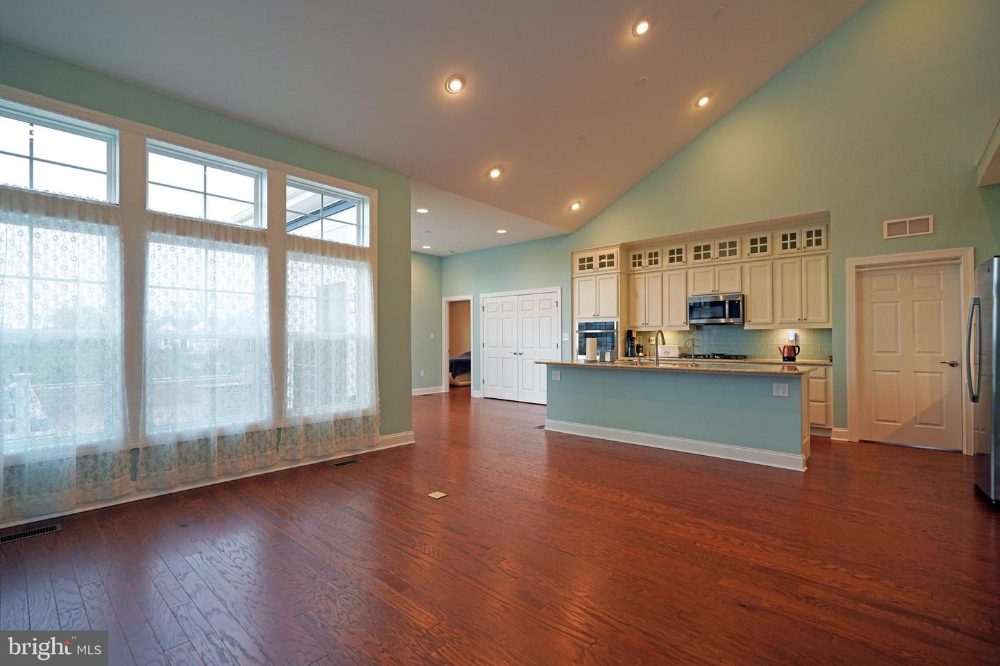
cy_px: 333
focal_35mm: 16
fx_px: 444
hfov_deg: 96.7
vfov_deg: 73.7
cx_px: 500
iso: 1000
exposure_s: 1/160
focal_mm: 16
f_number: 4
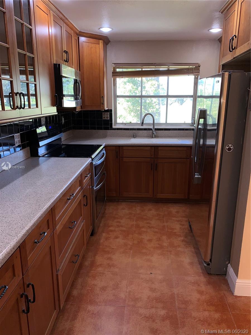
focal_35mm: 26
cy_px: 168
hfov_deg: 53.1
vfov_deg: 67.3
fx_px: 251
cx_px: 126
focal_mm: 4.25
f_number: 1.8
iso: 25
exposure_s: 1/54
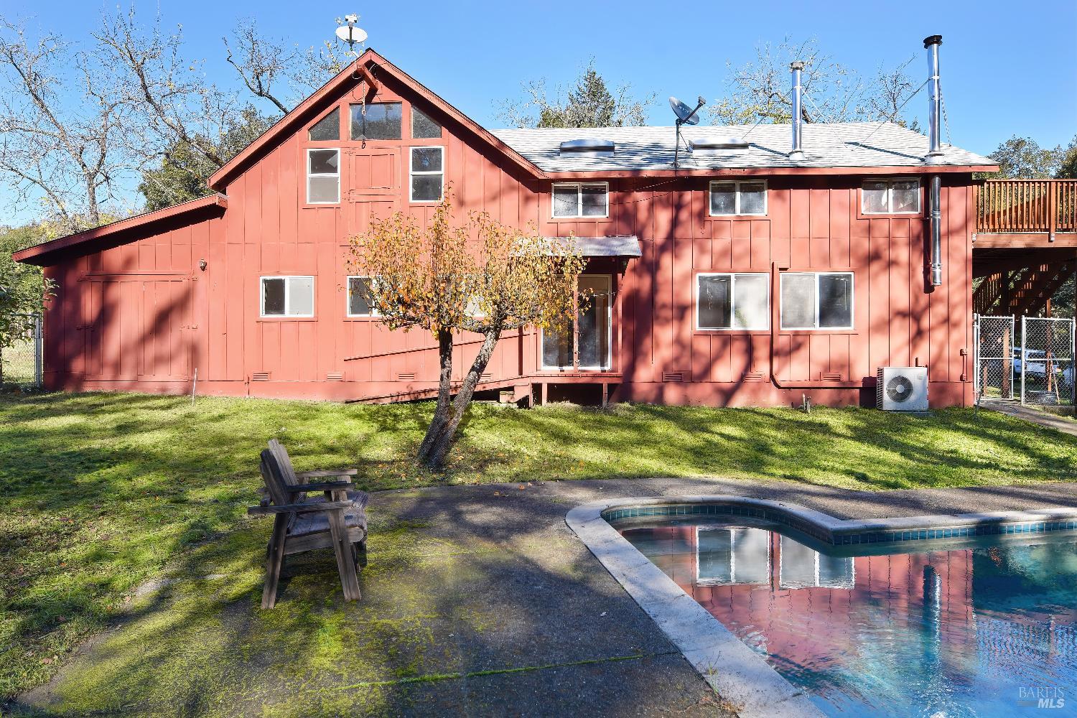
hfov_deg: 81.2
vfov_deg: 59.5
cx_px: 538
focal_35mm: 21
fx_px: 628
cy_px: 359
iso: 100
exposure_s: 1/160
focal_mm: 14
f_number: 6.3
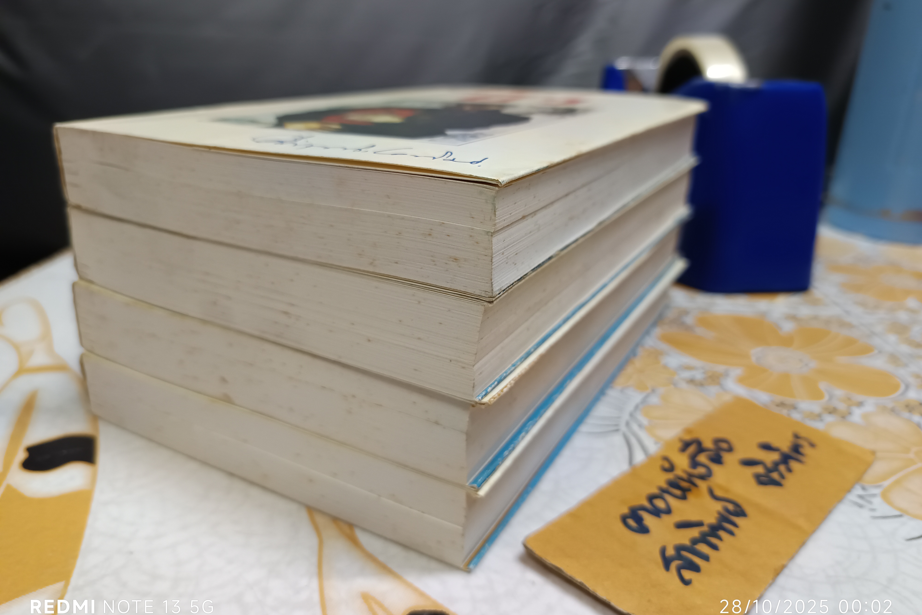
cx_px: 461
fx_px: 640
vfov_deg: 51.3
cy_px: 297
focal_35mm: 25
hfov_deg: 71.5
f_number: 1.7
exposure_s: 1/25
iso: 1070
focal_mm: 5.31
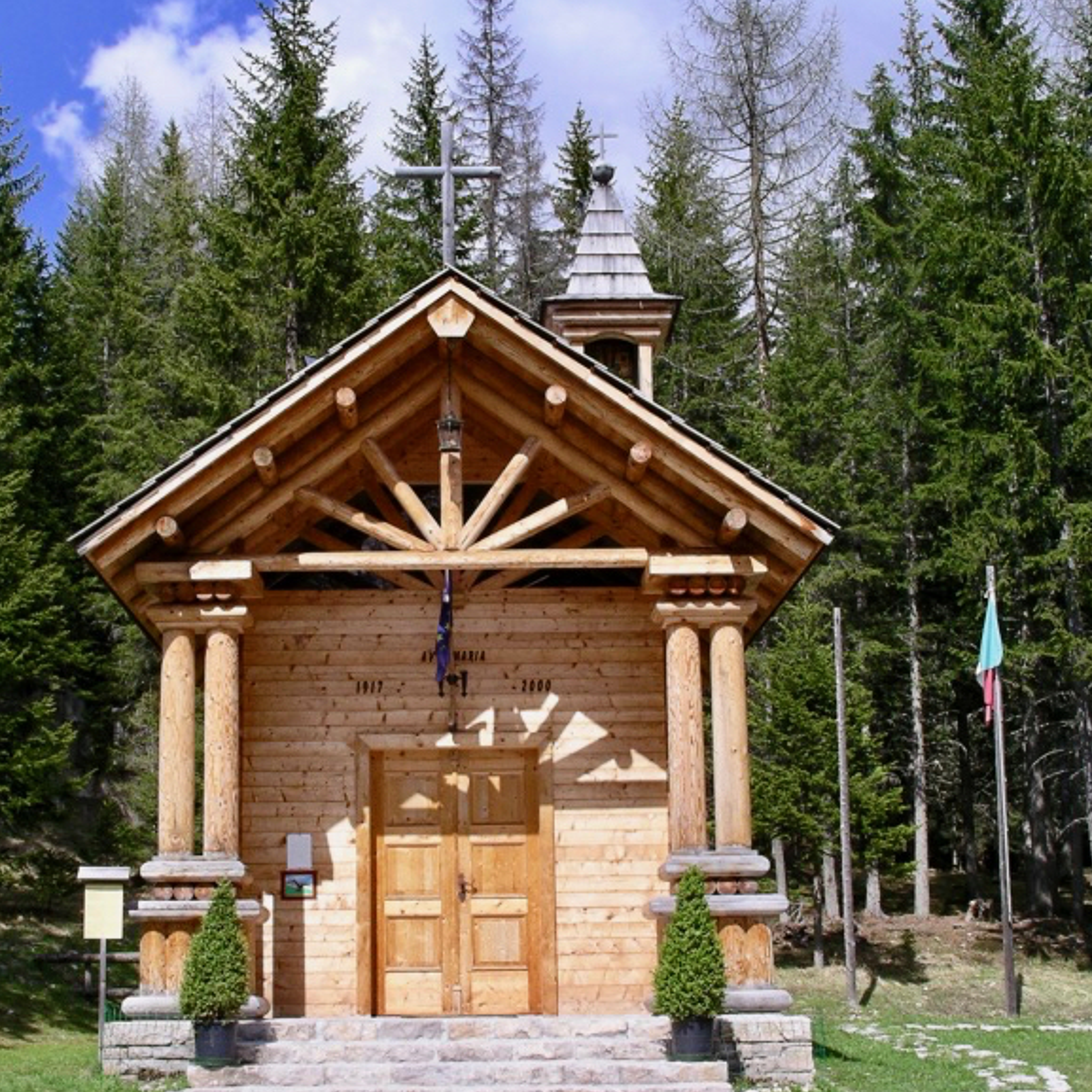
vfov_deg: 29.5
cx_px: 437
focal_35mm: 58
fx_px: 2070
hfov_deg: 29.5
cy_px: 590
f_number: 5.6
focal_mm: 7.8
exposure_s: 1/400
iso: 64
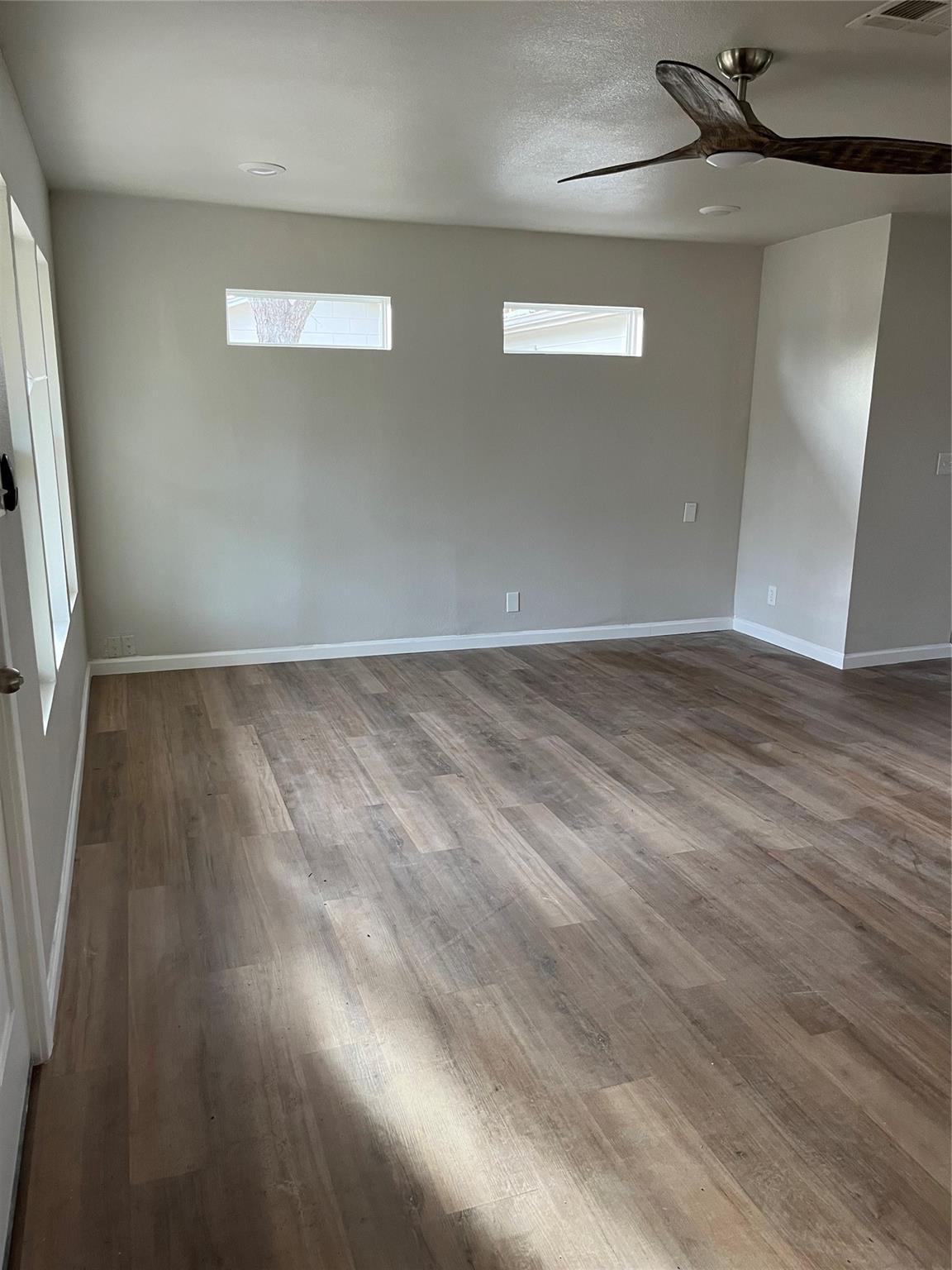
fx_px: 953
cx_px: 476
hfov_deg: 53.1
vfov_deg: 67.3
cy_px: 635
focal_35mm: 26
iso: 125
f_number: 1.6
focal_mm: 5.1
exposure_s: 1/87
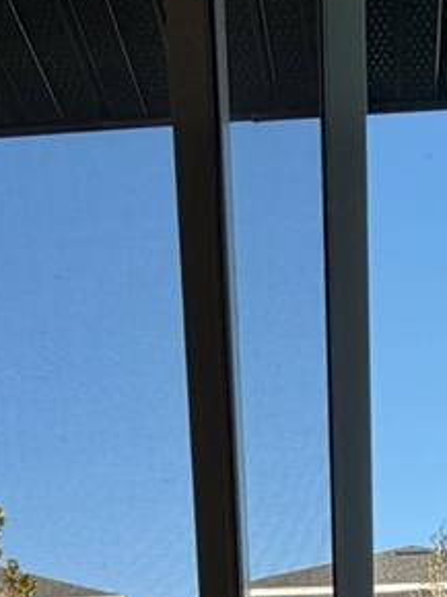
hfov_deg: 24.8
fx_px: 1000
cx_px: 354
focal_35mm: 58
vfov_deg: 21.6
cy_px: 1073
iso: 64
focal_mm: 2.22
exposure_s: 1/502
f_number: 2.2
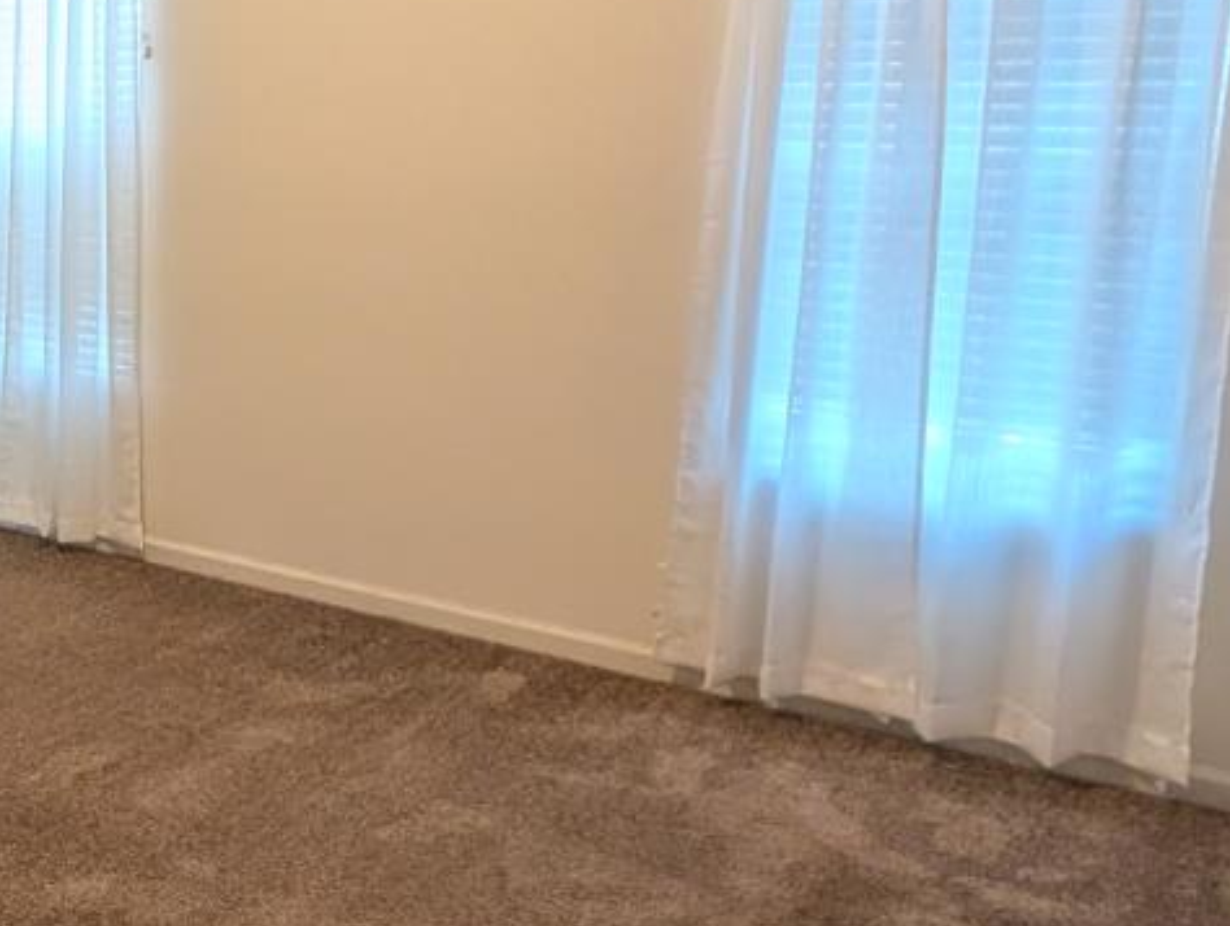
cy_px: 305
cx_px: -262
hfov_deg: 36.8
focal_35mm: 38
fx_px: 1352
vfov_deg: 37.4
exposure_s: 1/60
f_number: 1.7
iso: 456
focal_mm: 2.02
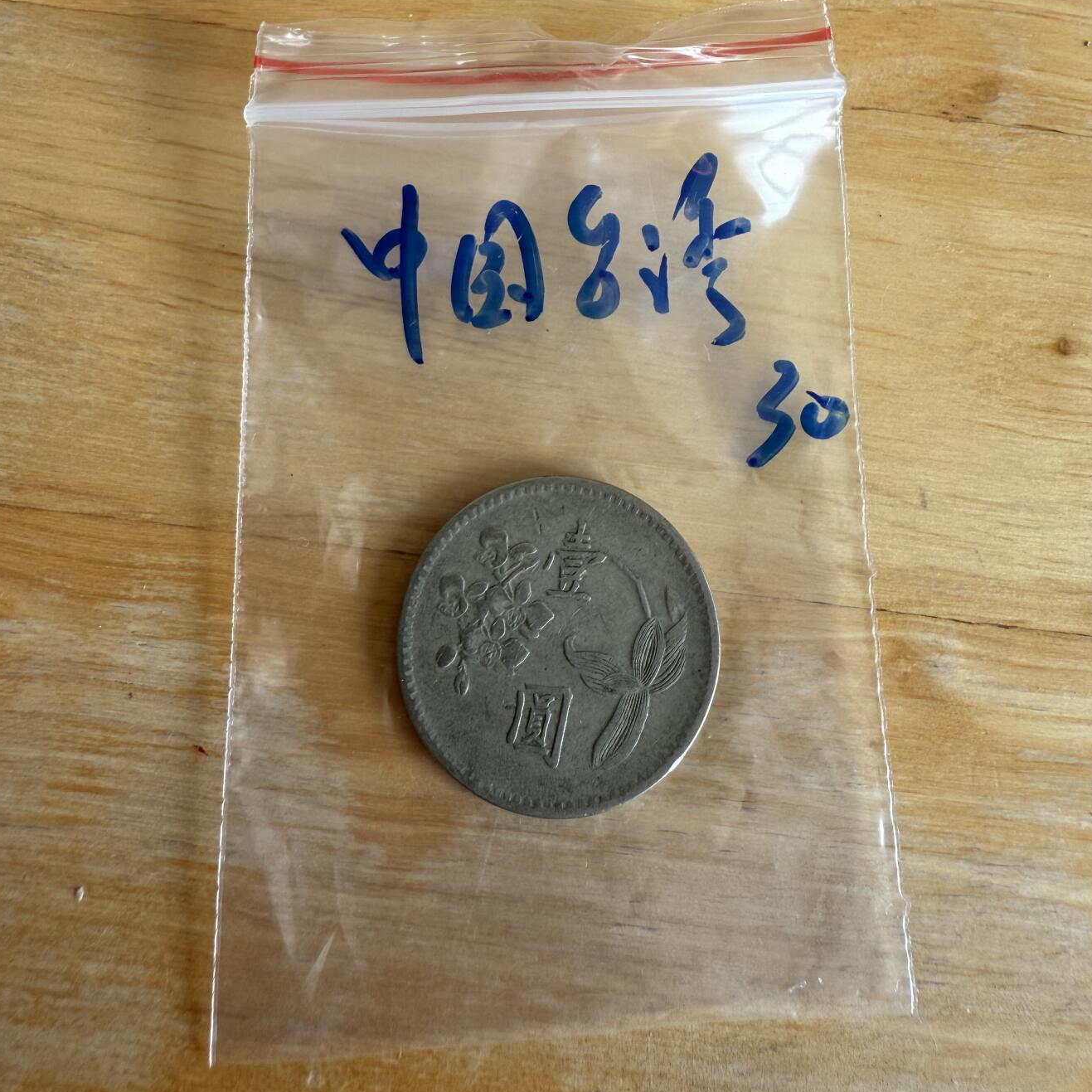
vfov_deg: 55.2
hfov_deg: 55.6
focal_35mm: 29
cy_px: 436
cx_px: 541
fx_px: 1035
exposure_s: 1/99
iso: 40
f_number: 2.2
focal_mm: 2.22
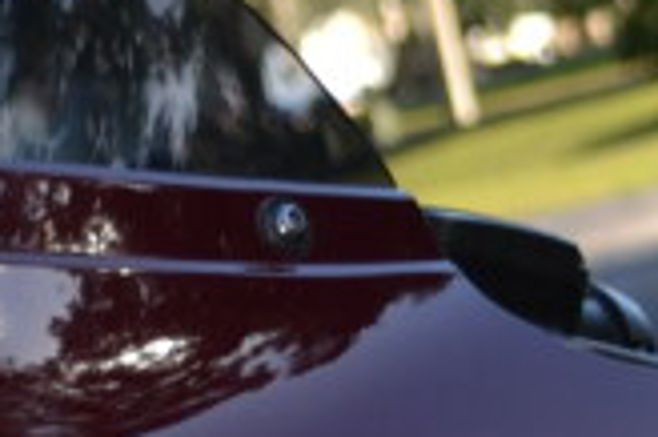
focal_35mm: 385
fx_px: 7024
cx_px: -686
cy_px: 1062
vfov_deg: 3.5
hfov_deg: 5.3
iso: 100
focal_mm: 35
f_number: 5.6
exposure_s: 1/200
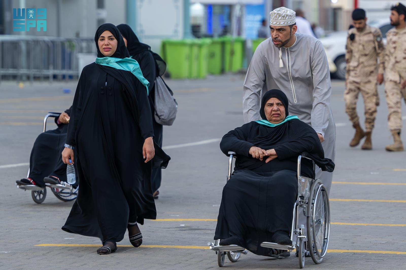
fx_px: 2277
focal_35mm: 202
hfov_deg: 10.2
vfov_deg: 6.8
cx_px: 203
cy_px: 135
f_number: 2.8
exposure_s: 1/160
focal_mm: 135
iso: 125
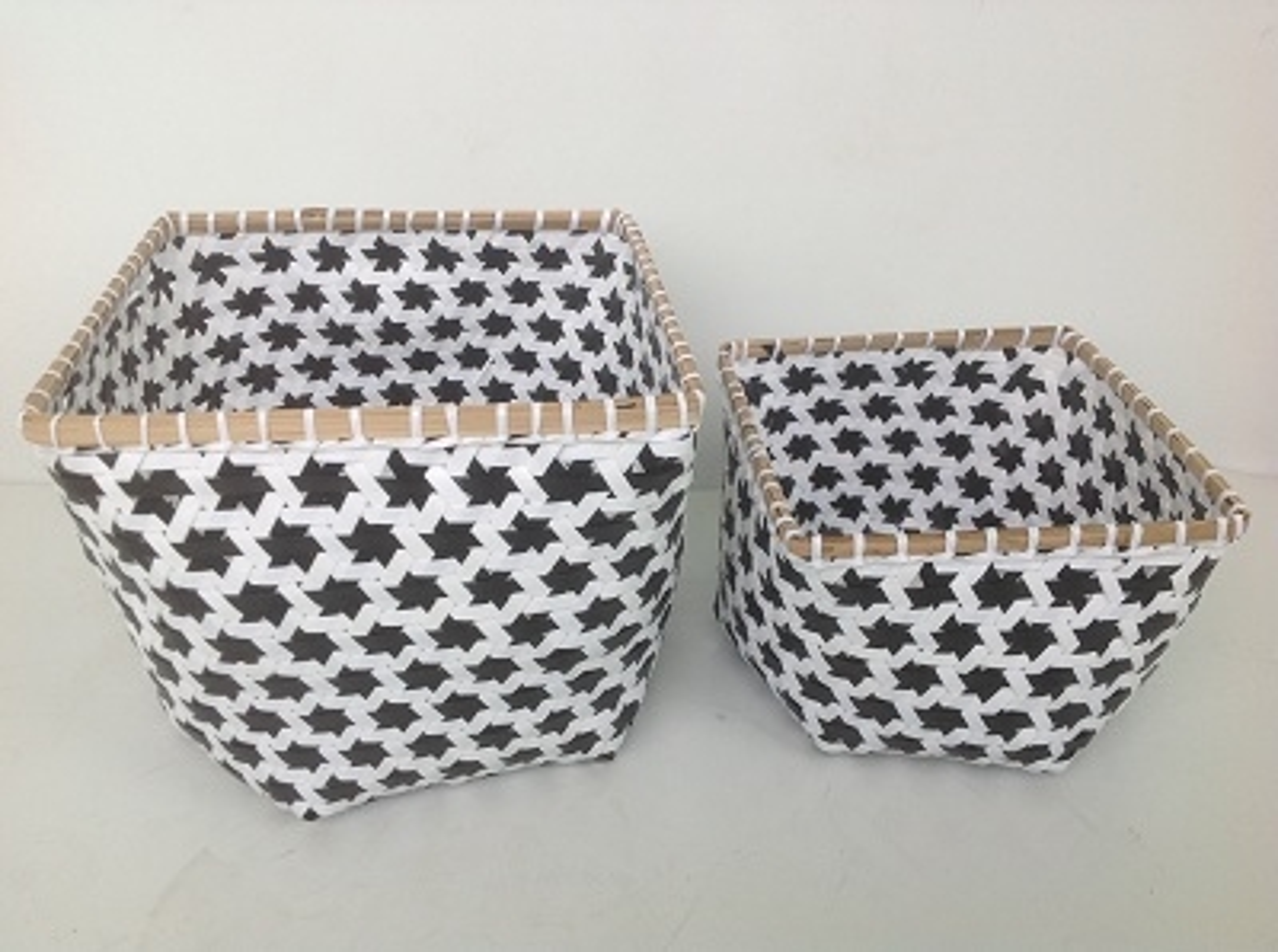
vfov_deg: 40.5
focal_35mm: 35
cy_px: 476
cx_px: 639
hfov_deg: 52.7
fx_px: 1289
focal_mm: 4.28
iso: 50
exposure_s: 1/158
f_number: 2.4
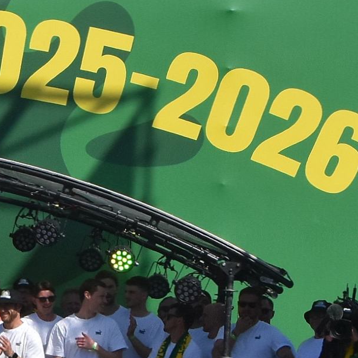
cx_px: -122
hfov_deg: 9.3
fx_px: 2165
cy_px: 295
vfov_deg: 9.4
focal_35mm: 185
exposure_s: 1/1600
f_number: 9
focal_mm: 46
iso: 500
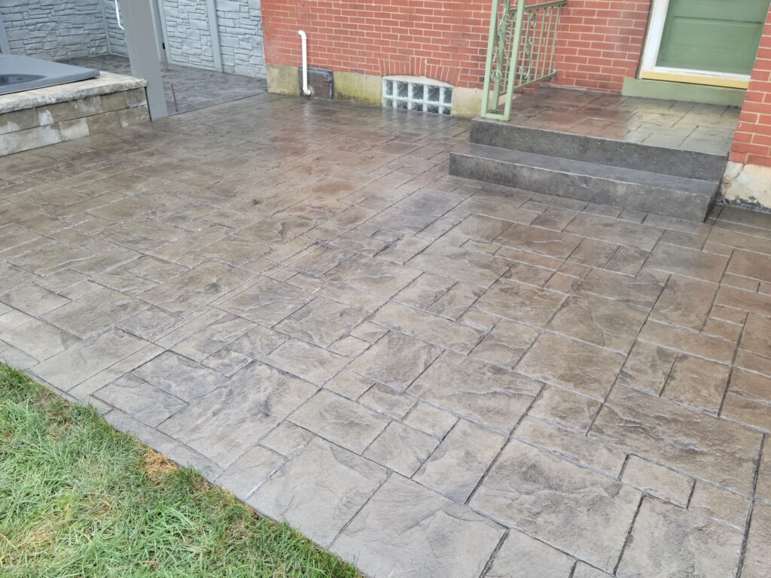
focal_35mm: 28
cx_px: 386
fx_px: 624
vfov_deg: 49.7
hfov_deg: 63.4
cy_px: 289
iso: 25
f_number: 2
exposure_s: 1/60
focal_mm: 5.9
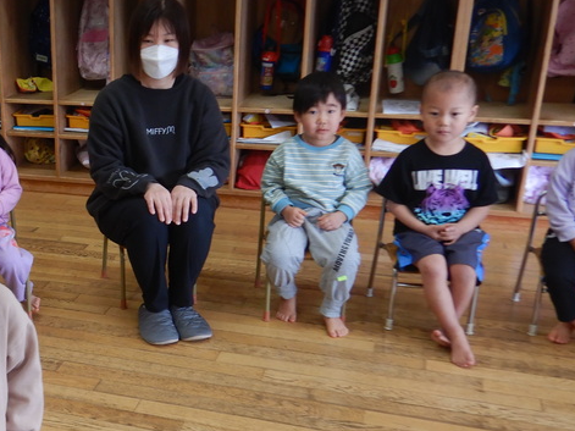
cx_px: 45
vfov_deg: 28.4
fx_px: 847
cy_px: 286
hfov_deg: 35.1
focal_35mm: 51
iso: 125
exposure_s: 1/60
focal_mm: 4.3
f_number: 2.8
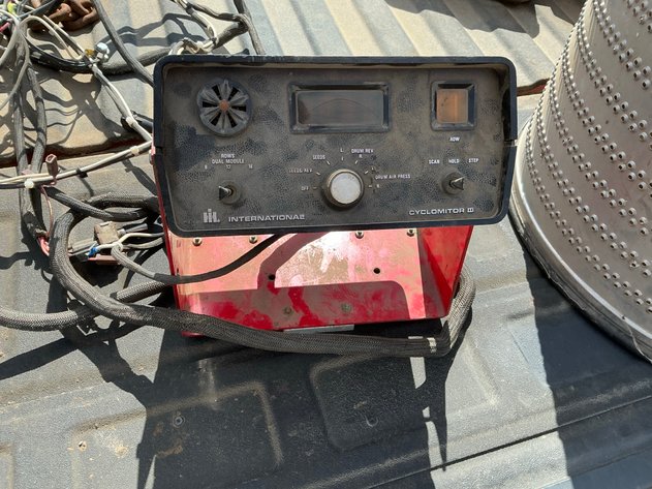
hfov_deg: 63.5
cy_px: 244
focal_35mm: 28
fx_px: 527
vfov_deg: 49.7
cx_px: 326
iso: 25
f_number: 1.8
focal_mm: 3
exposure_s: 1/749
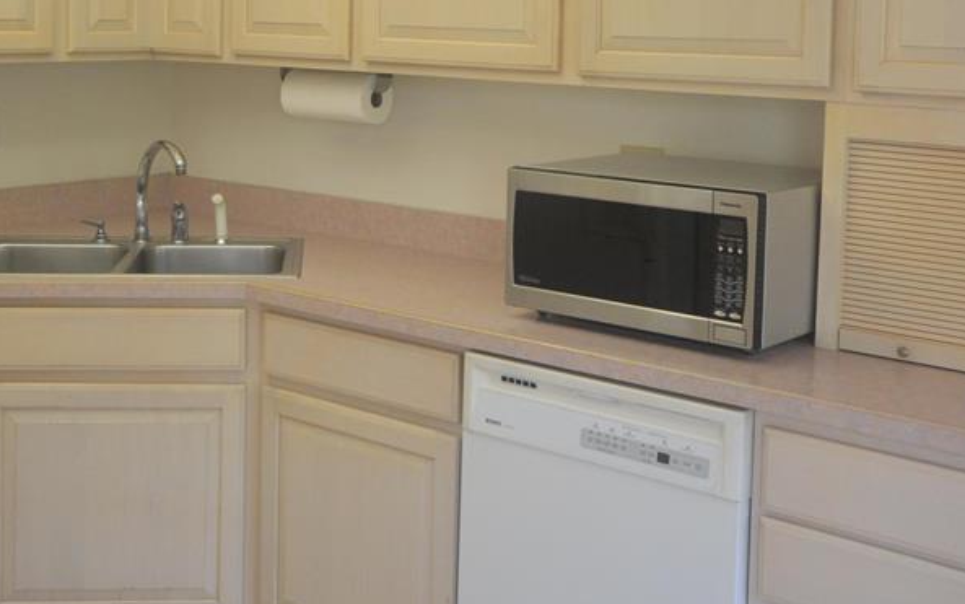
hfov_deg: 36.2
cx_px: 435
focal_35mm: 56
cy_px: 88
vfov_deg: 22.7
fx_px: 1473
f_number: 5.6
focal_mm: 20
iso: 1000
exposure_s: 1/60
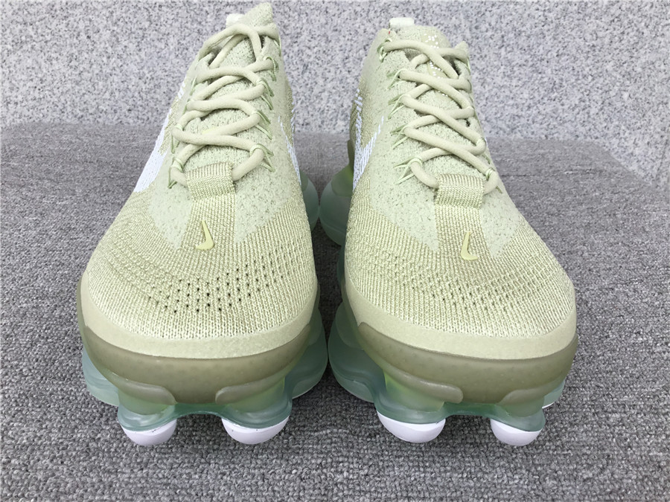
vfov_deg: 45.4
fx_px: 600
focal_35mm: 31
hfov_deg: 58.4
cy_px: 251
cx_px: 335
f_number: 2.4
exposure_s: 1/337
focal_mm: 3.3
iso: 25
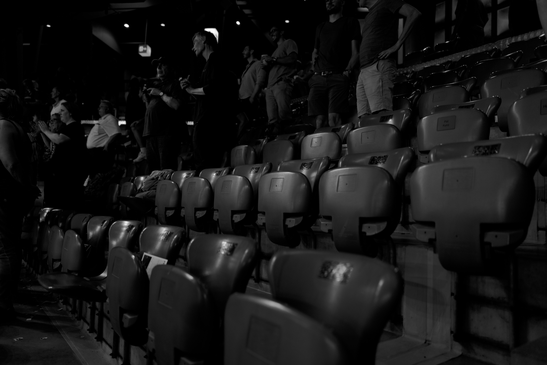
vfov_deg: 46.4
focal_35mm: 28
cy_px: 182
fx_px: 426
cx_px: 274
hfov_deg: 65.5
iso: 1600
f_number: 1.7
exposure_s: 1/1000
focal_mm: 28
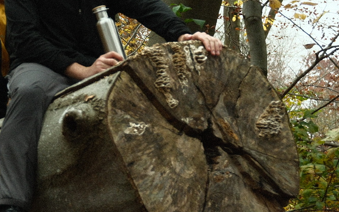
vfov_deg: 9.6
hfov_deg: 14.4
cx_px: -149
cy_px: 98
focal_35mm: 137
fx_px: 1266
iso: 800
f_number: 3.7
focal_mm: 30.5
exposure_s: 1/18
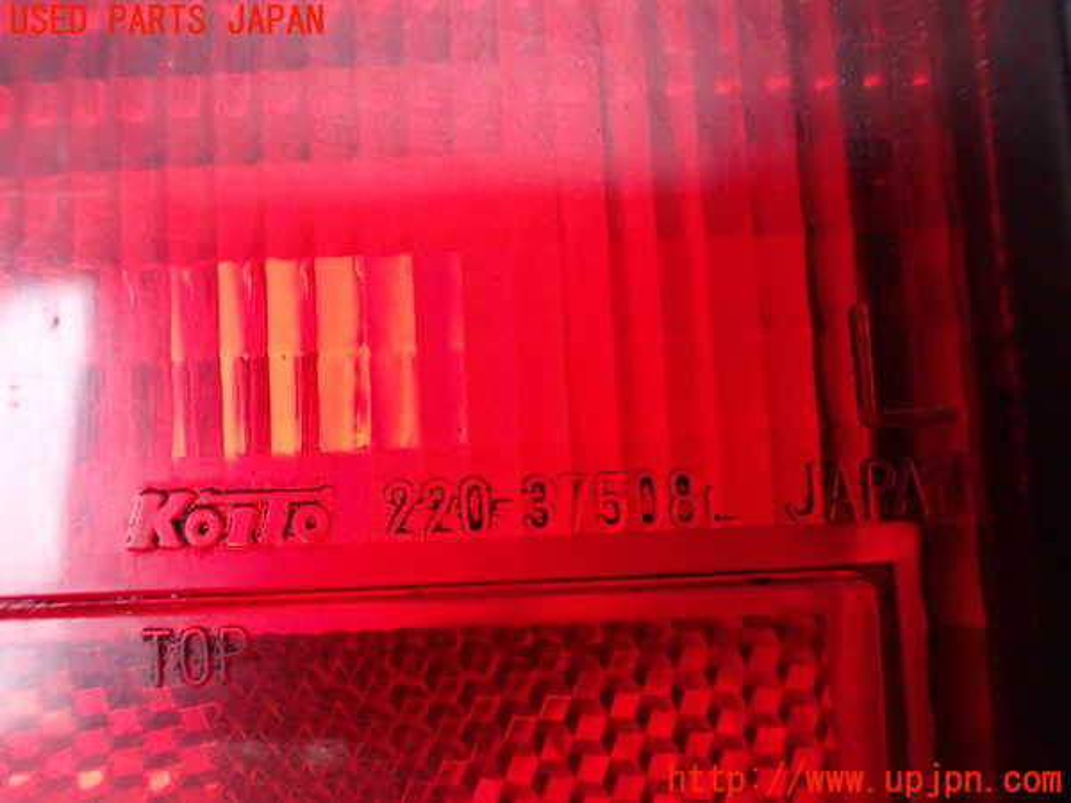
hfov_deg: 60.0
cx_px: 536
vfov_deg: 46.8
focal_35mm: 30
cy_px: 402
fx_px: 928
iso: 800
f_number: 2.3
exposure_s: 1/60
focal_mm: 5.4
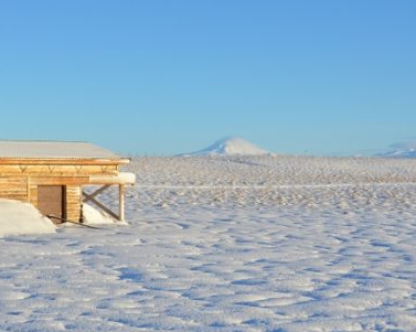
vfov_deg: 18.5
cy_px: 163
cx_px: 132
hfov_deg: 22.9
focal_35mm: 83
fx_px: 1021
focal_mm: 32
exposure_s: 1/800
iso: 800
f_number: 14
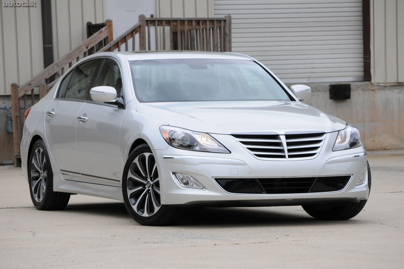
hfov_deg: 12.5
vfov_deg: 8.3
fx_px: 1850
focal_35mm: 165
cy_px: 134
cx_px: 202
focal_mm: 110
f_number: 8
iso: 2000
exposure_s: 1/1250
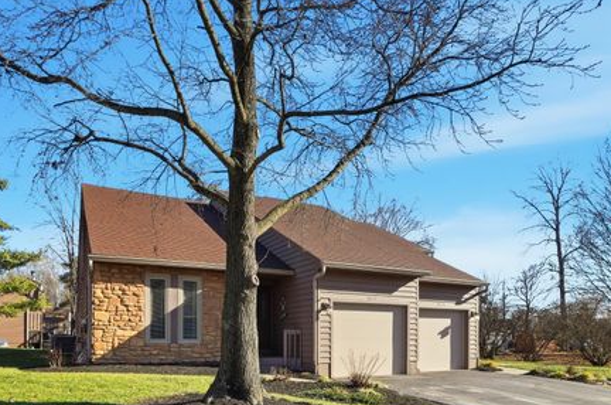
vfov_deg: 55.7
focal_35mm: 23
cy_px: 220
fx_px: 382
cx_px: 300
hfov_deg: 77.2
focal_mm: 13
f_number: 4
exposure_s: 1/4000
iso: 100
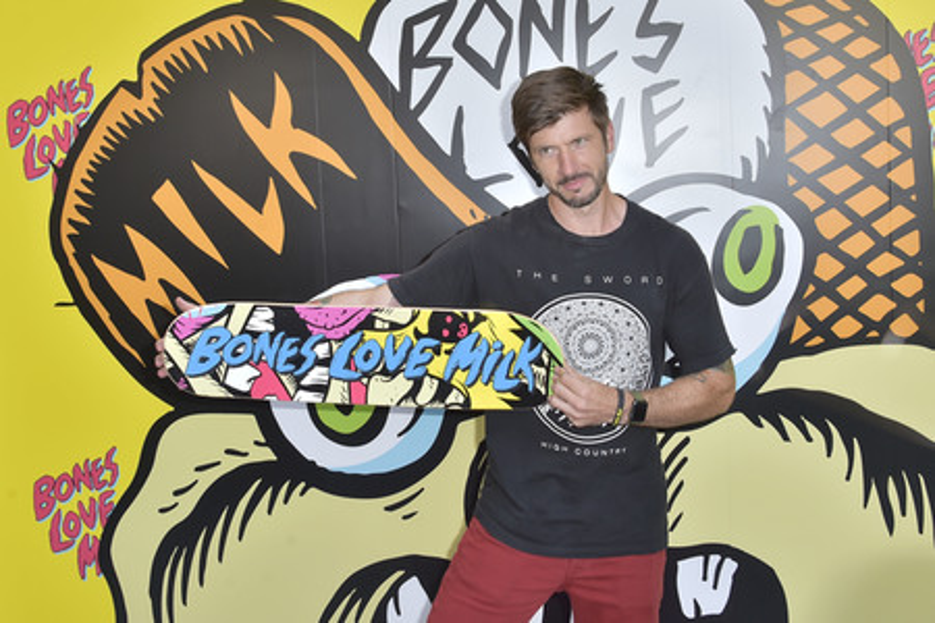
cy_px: 312
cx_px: 468
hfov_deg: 53.1
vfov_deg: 36.9
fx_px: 935
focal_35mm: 36
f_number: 7.1
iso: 320
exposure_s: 1/250
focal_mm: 36
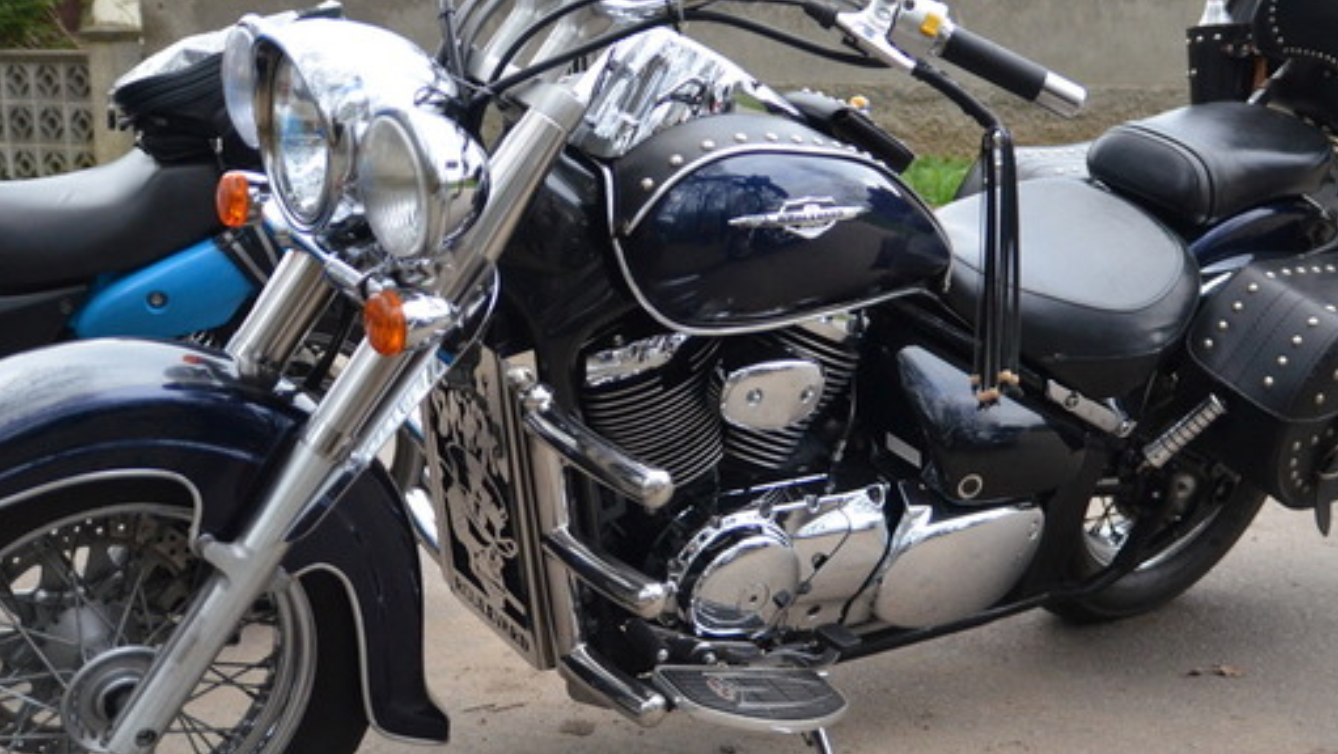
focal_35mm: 46
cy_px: 367
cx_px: 736
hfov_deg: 44.7
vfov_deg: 26.2
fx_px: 1623
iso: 1600
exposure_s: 1/2500
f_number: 3
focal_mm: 21
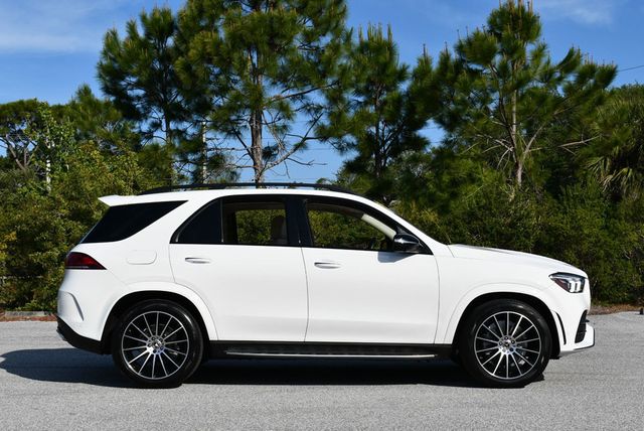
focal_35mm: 56
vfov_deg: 24.2
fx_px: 1003
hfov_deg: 35.6
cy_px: 216
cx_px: 322
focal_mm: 28
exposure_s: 1/320
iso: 100
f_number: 9
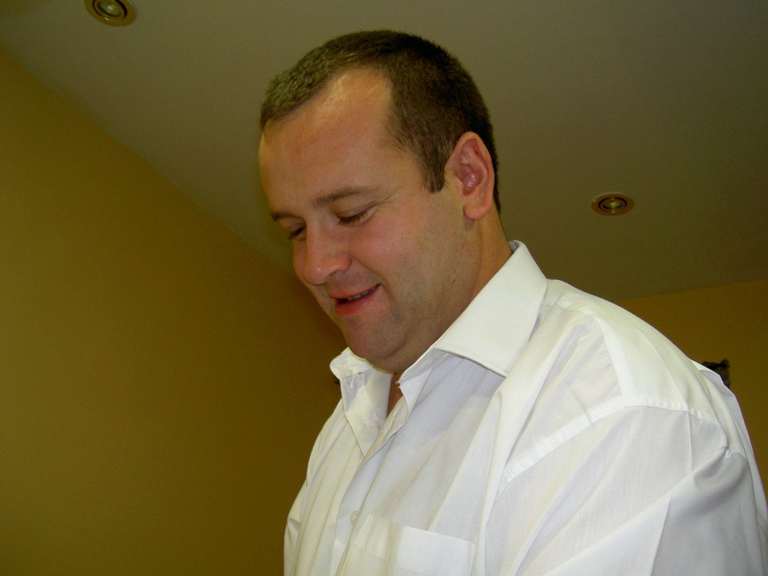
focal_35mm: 39
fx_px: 865
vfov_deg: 36.8
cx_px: 384
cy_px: 288
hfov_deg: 47.9
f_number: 2.8
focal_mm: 8
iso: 100
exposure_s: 1/59.5
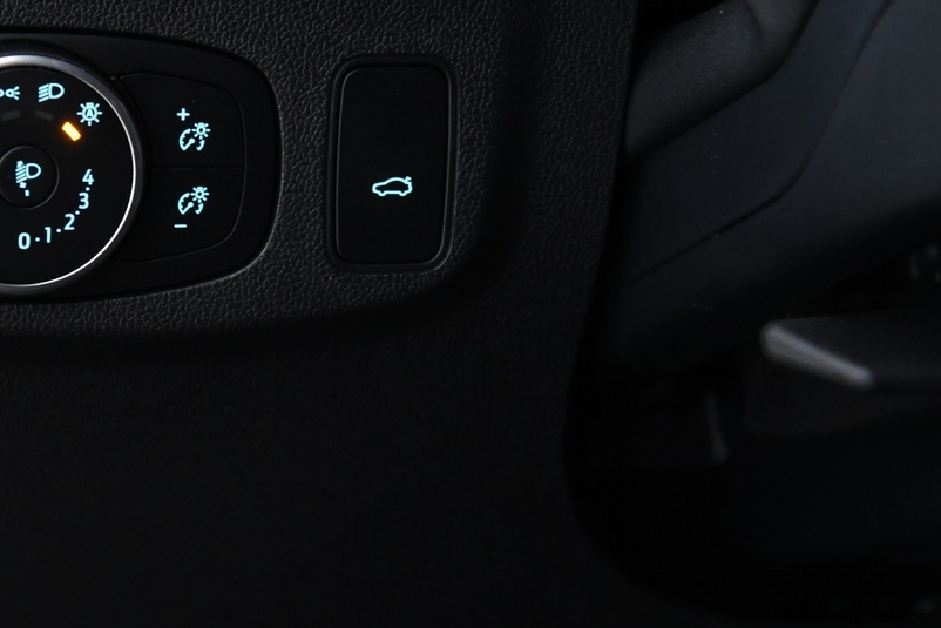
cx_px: 35
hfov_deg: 17.2
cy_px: 178
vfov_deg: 11.7
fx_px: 3059
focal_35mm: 117
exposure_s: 1/20
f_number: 4
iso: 4000
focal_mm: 58
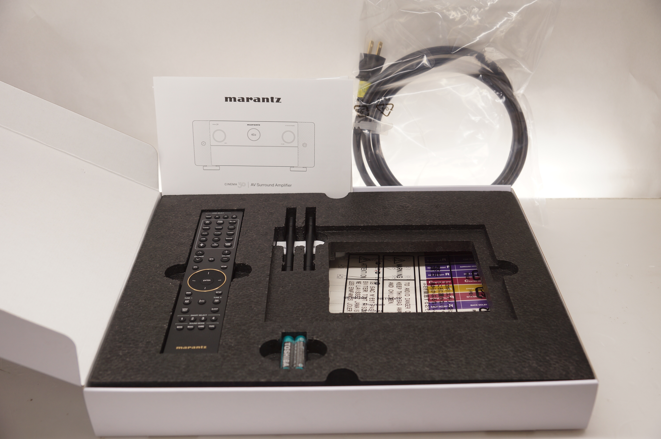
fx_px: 715
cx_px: 330
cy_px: 220
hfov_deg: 49.6
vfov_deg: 34.1
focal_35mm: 39
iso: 100
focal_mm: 26
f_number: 3.5
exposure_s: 1/125
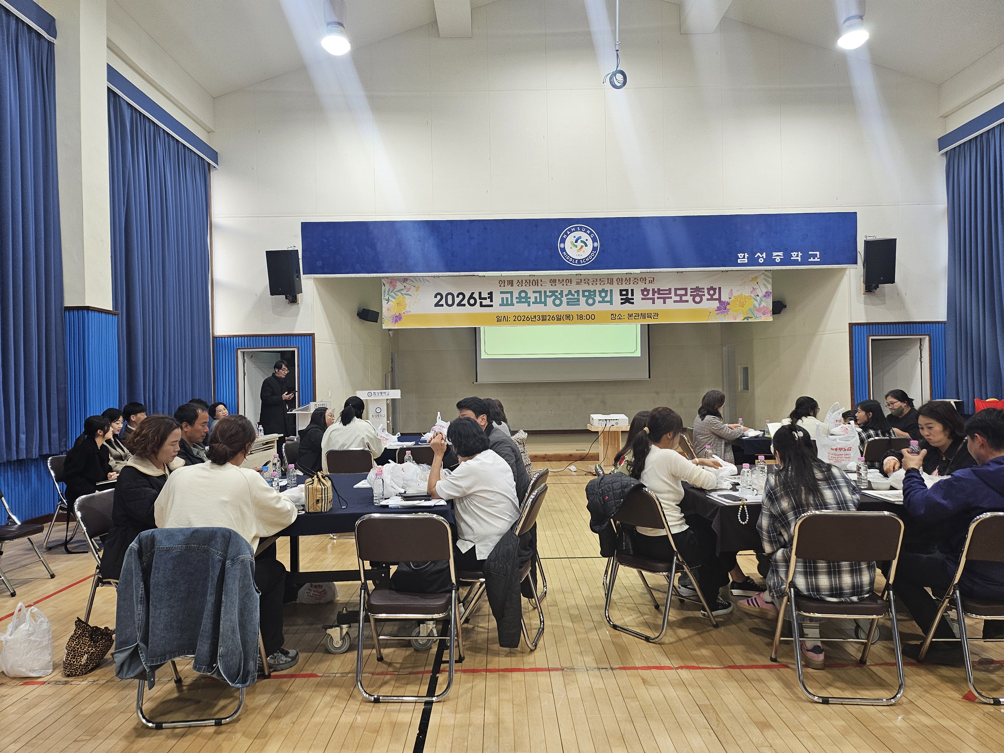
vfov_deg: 56.8
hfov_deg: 71.6
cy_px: 376
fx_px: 696
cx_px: 502
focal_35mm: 24
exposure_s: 1/120
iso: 125
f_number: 1.8
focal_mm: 5
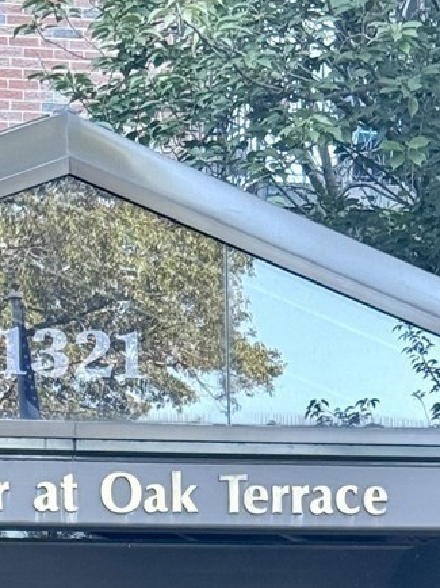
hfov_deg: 8.7
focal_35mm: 170
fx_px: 2884
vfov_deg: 11.0
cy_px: 984
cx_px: 57
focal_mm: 6.76
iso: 64
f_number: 1.78
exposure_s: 1/121
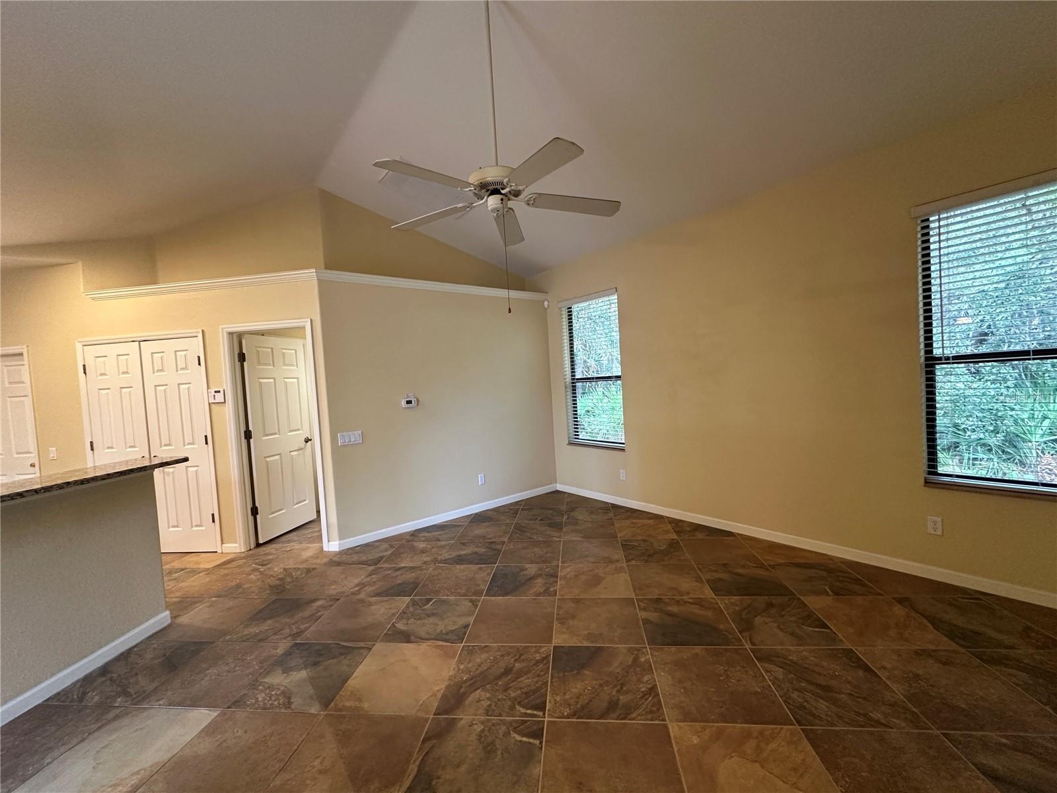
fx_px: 427
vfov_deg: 85.7
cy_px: 396
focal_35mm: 14
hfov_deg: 102.1
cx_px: 528
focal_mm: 2.22
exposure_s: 1/60
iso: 250
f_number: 2.2
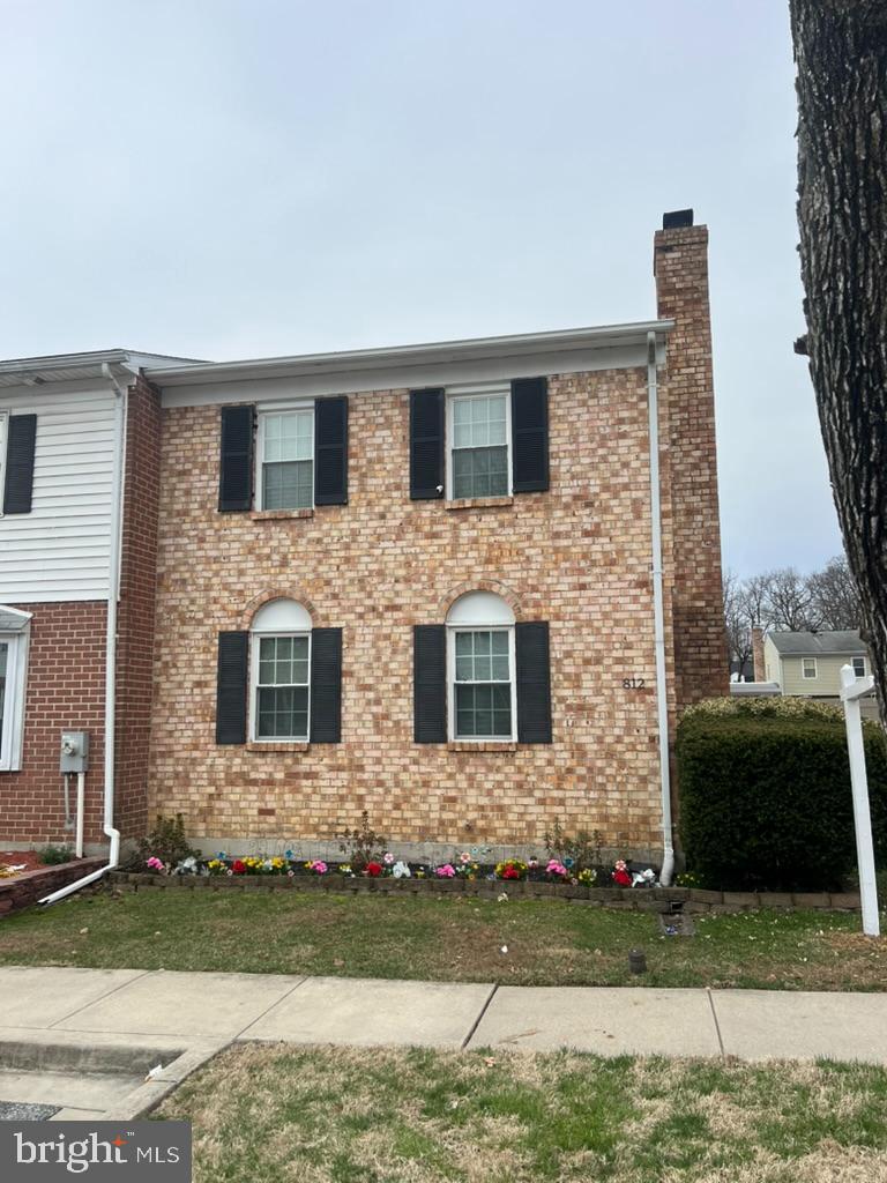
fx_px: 888
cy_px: 592
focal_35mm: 26
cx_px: 444
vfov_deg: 67.3
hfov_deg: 53.1
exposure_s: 1/1377
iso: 50
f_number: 1.5
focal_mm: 5.7
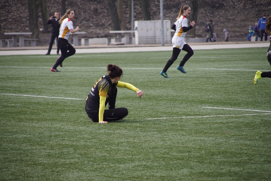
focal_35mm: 300
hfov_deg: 6.9
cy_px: 90
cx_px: 136
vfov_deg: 4.6
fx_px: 2259
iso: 200
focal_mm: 200
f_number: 6.3
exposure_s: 1/320
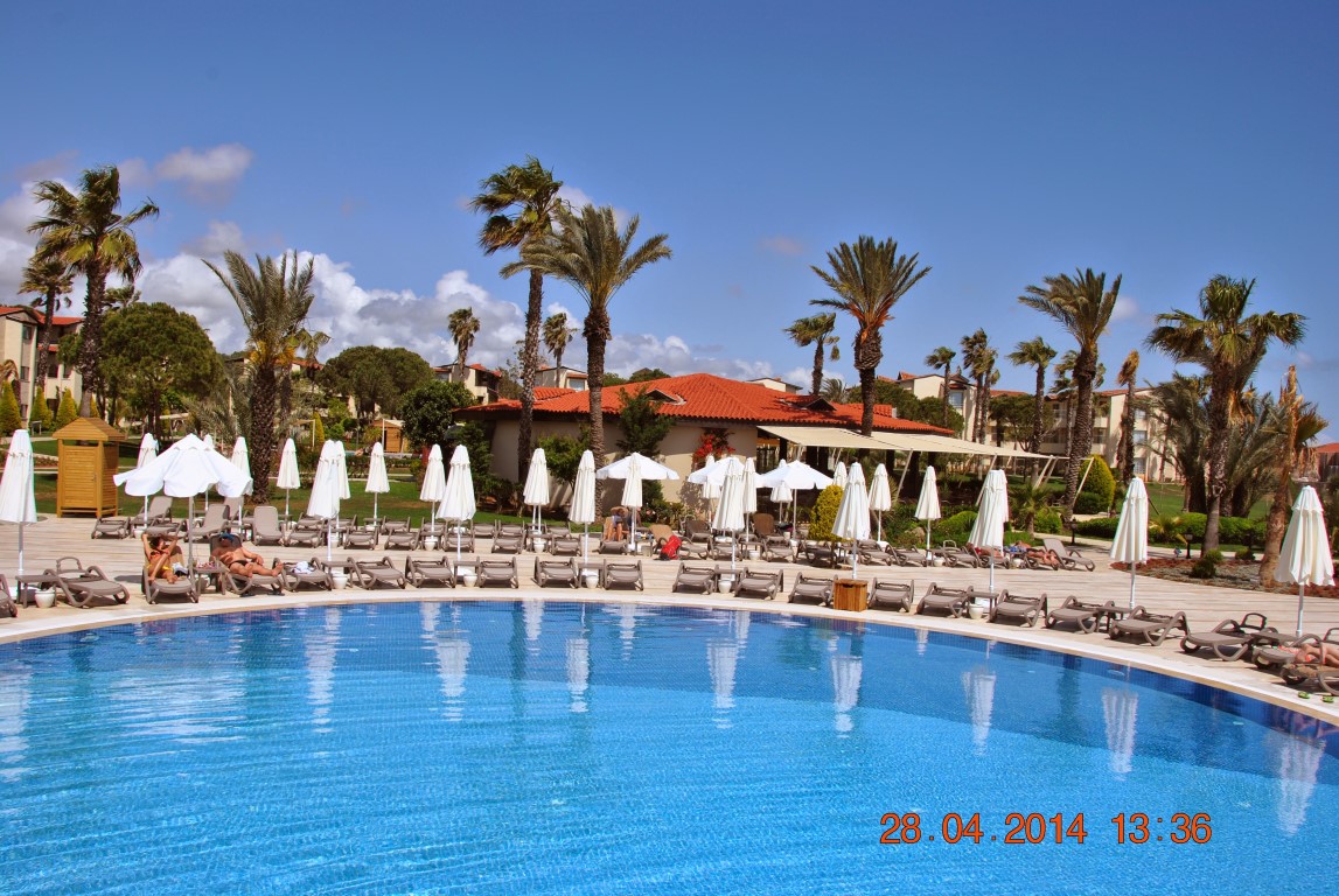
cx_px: 670
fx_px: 1006
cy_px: 448
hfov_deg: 67.3
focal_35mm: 27
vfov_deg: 48.1
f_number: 10
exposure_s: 1/400
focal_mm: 18
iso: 100
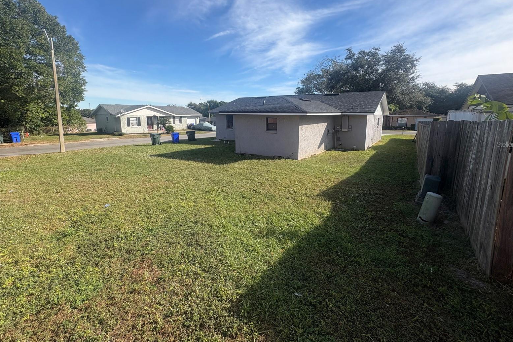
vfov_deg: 76.8
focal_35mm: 15
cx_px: 264
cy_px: 144
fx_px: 214
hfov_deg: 100.4
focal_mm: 2.22
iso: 50
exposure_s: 1/1063
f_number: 2.2
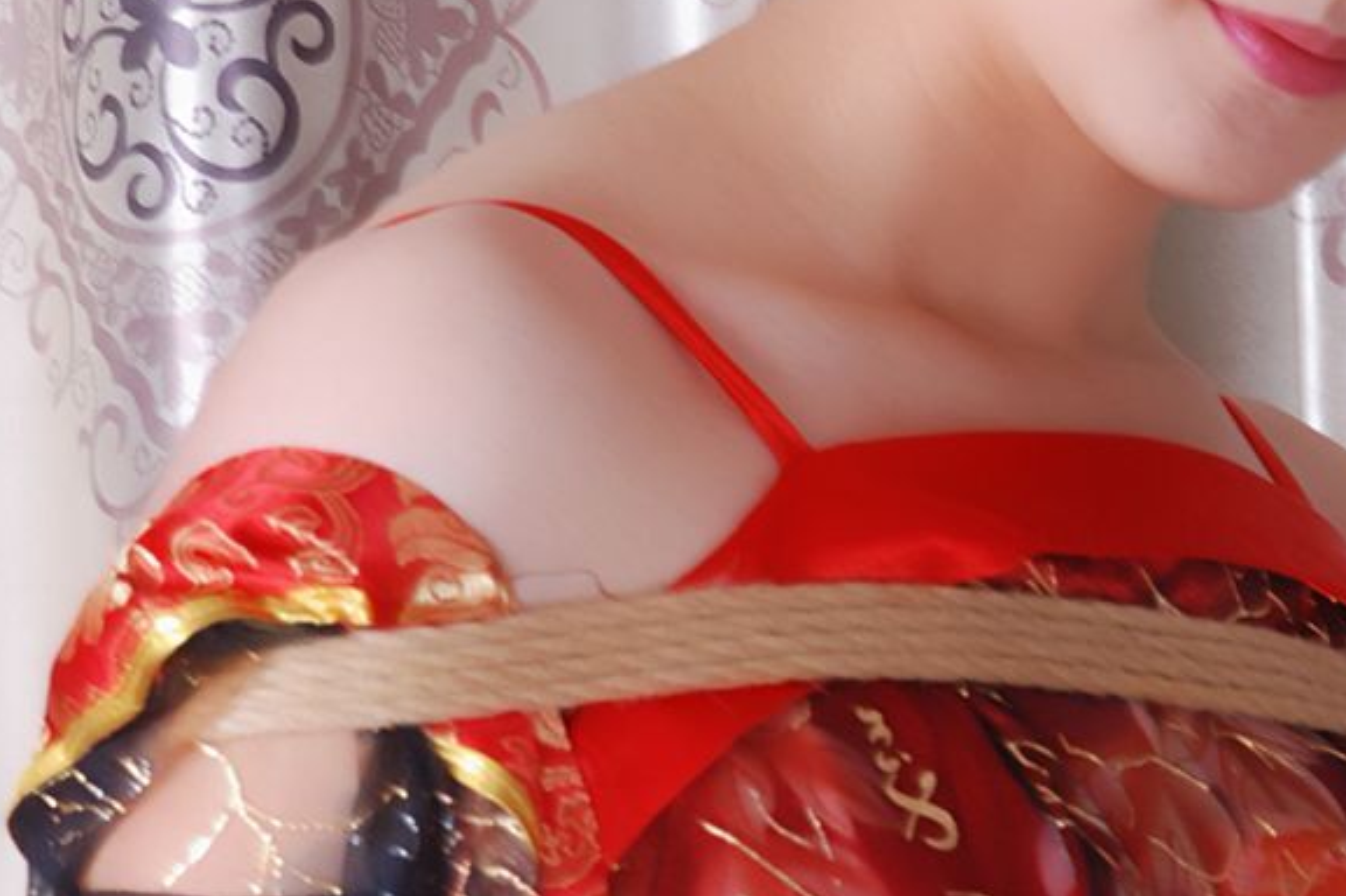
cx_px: 974
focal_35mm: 375
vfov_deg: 3.7
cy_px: 490
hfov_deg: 5.5
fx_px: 14012
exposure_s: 1/8
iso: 100
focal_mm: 90
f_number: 11
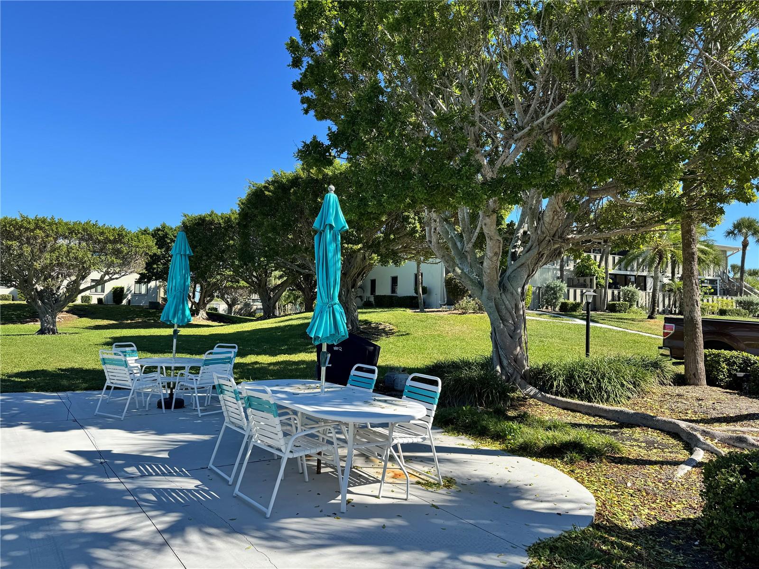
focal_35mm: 24
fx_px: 526
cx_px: 380
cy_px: 284
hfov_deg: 71.6
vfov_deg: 56.8
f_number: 1.78
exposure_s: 1/2415
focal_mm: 6.76
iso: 80
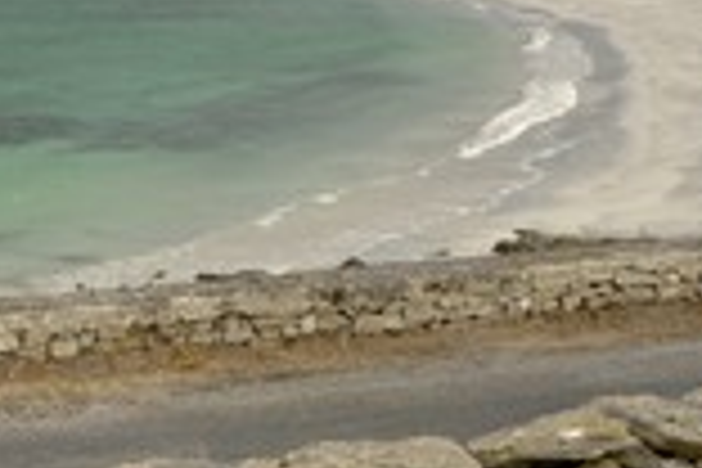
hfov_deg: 22.3
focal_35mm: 81
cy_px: 171
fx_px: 1579
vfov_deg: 16.8
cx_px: -227
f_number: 5
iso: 100
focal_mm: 20
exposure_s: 1/180
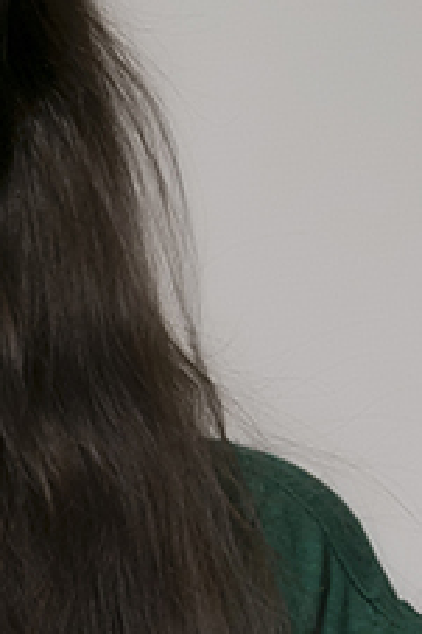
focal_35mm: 508
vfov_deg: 4.0
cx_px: -116
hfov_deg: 2.7
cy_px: 1352
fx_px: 8945
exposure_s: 1/100
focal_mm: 48
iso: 100
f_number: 16
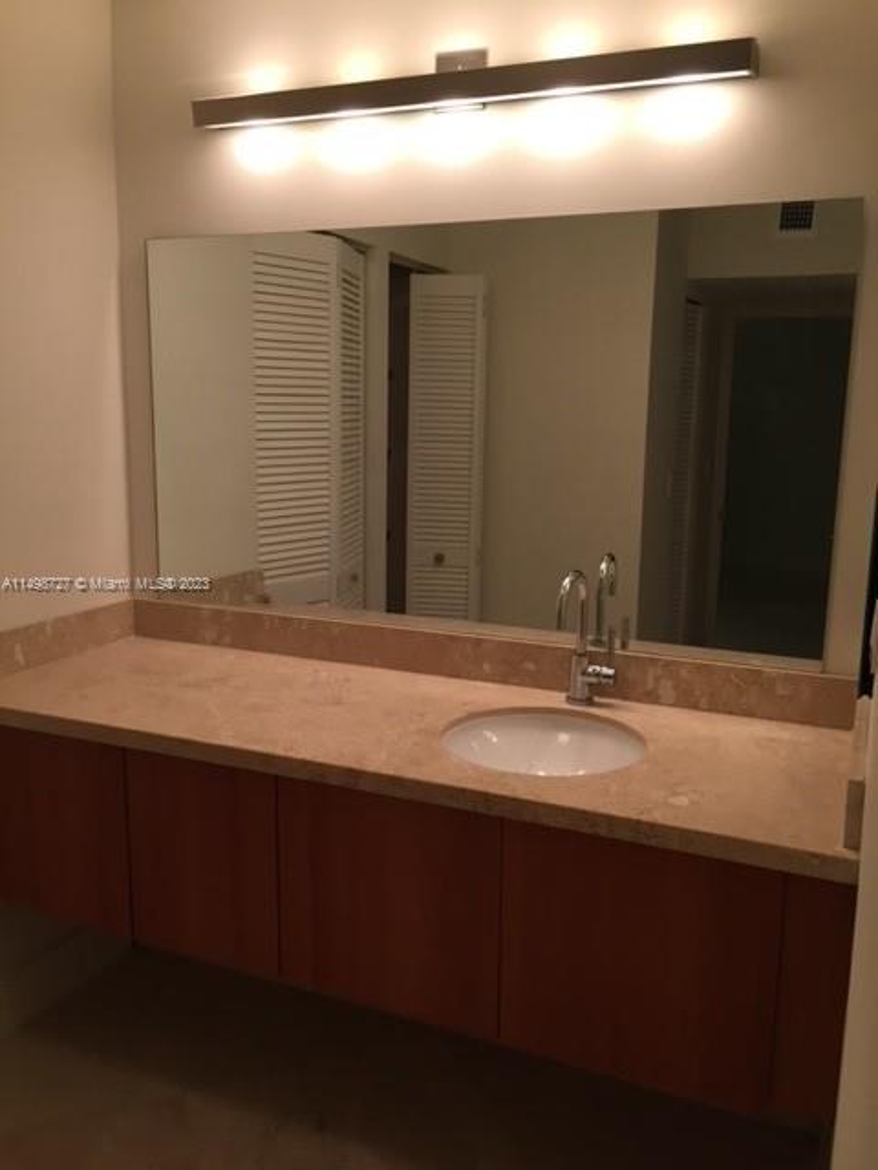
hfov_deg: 48.2
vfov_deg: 61.7
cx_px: 439
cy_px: 585
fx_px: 981
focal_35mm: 29
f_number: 2.2
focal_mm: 4.15
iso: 32
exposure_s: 1/30
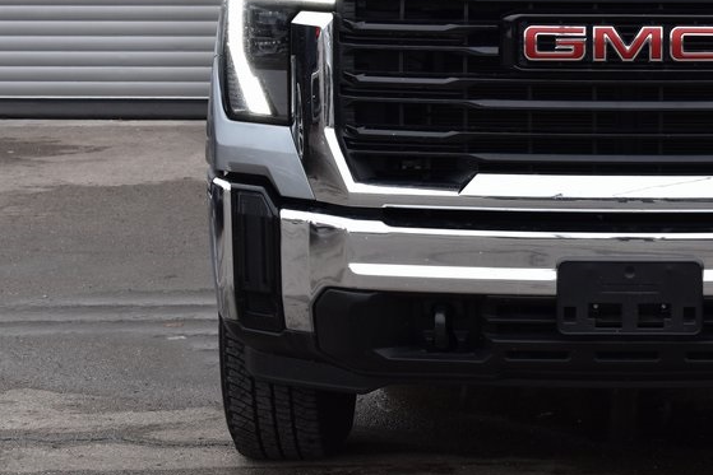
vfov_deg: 10.4
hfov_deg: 15.4
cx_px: 633
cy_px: 110
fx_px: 2615
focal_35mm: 132
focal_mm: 48
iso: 400
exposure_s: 1/160
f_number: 9
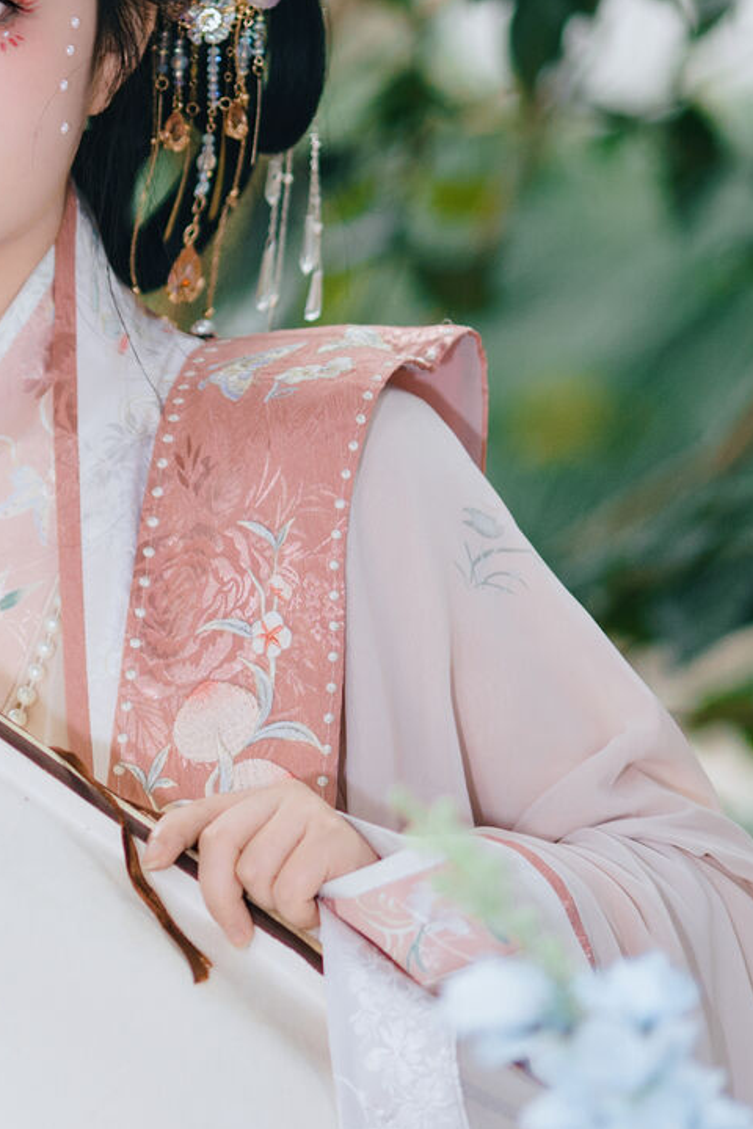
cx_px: 30
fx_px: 10510
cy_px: 677
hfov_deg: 4.1
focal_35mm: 335
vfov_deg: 6.2
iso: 1000
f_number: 2
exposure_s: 1/500
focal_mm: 135
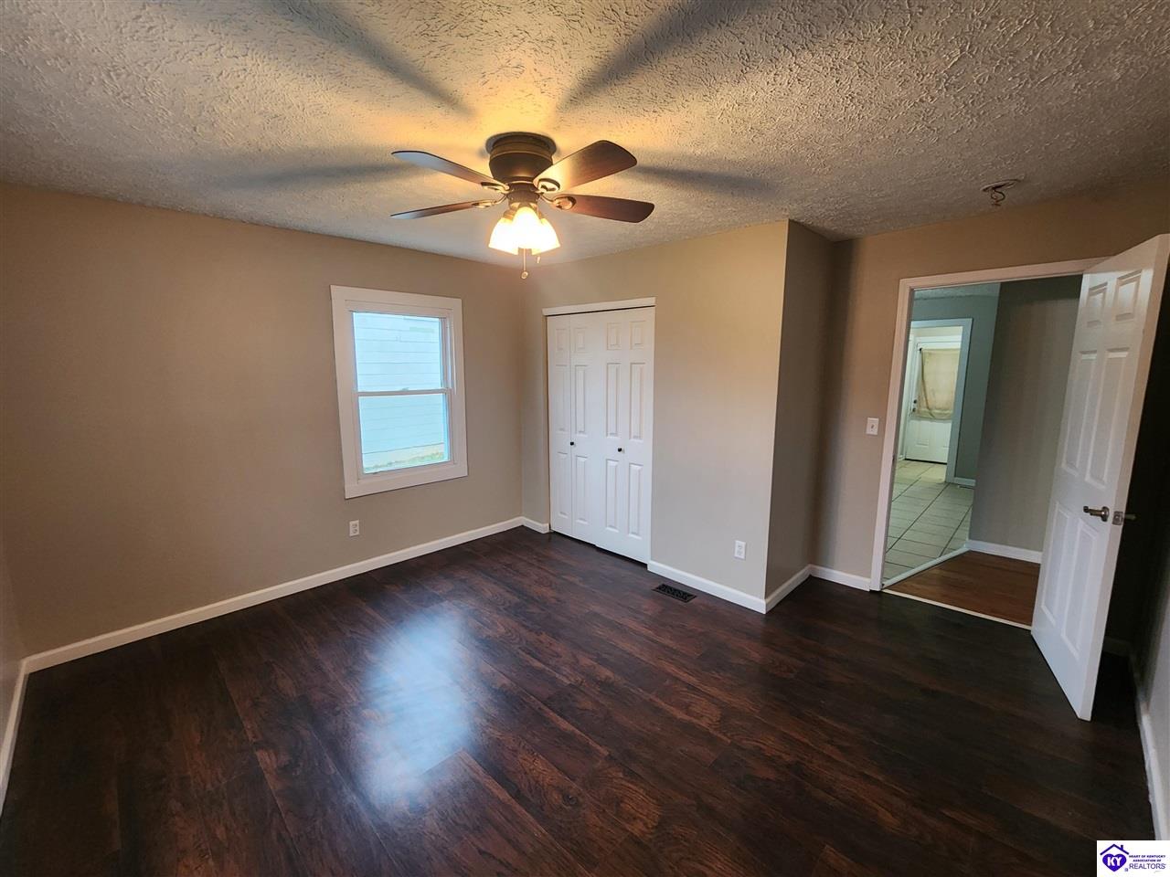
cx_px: 585
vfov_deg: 89.9
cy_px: 438
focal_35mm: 13
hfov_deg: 106.2
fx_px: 439
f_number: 2.2
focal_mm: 2.2
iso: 320
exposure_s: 1/30
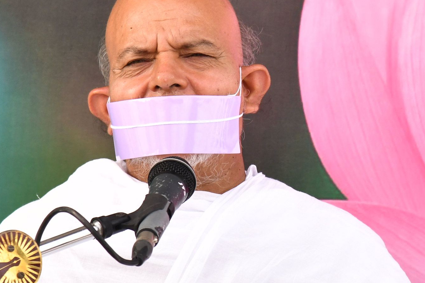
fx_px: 4332
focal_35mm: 367
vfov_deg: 3.7
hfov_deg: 5.6
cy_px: 158
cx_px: 405
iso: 640
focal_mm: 120
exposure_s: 1/400
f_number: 5
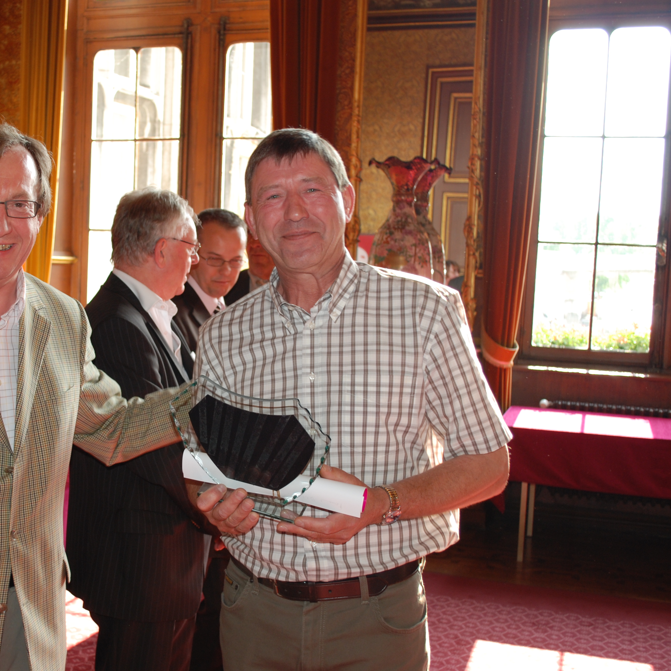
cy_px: 343
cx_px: 166
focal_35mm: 47
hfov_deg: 35.3
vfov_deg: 36.1
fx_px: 1031
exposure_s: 1/60
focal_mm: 22
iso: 200
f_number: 4
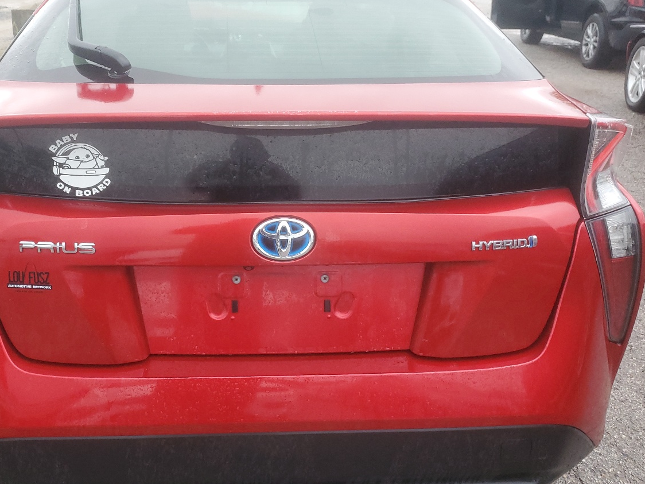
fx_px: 689
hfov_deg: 49.9
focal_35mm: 37
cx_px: 266
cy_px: 229
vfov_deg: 38.7
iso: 135
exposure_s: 1/60.2
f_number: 1.5
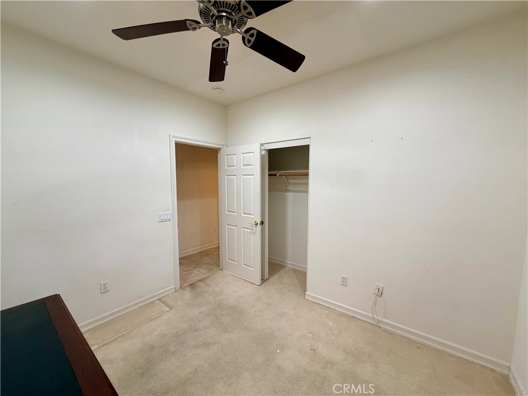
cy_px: 198
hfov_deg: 102.1
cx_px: 264
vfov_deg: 85.7
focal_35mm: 14
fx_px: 214
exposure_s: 1/60
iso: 160
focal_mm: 2.22
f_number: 2.2
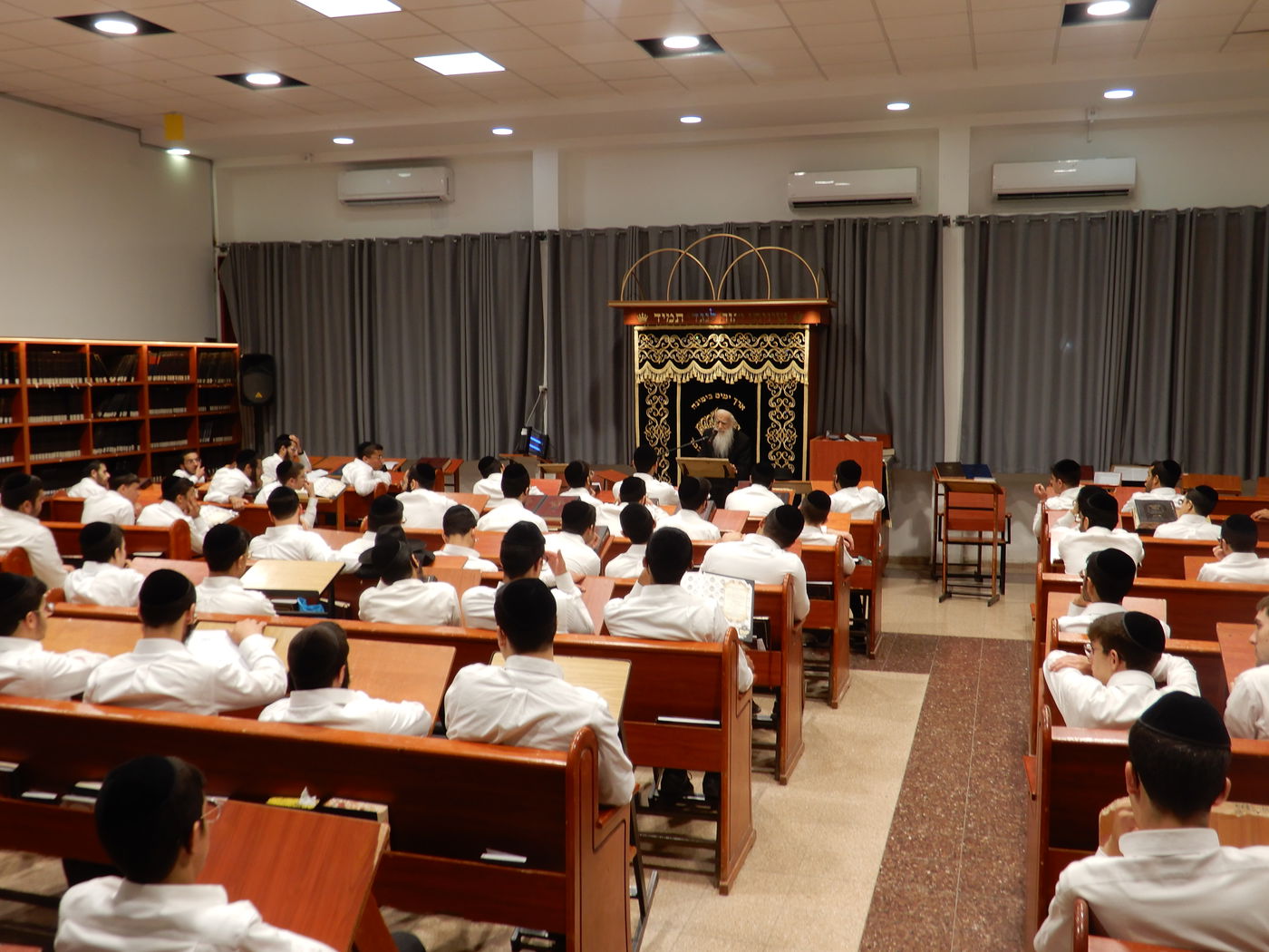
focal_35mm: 35
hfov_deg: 52.6
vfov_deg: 40.7
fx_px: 1283
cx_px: 634
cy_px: 476
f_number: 4
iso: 80
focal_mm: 6.2
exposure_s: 1/40
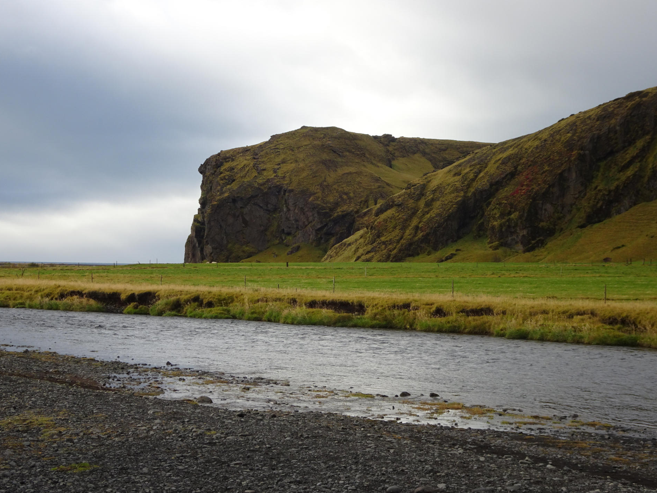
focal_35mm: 65
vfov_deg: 22.6
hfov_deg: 29.8
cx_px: 327
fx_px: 1234
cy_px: 244
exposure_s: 1/250
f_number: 4.5
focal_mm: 10.95
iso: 80
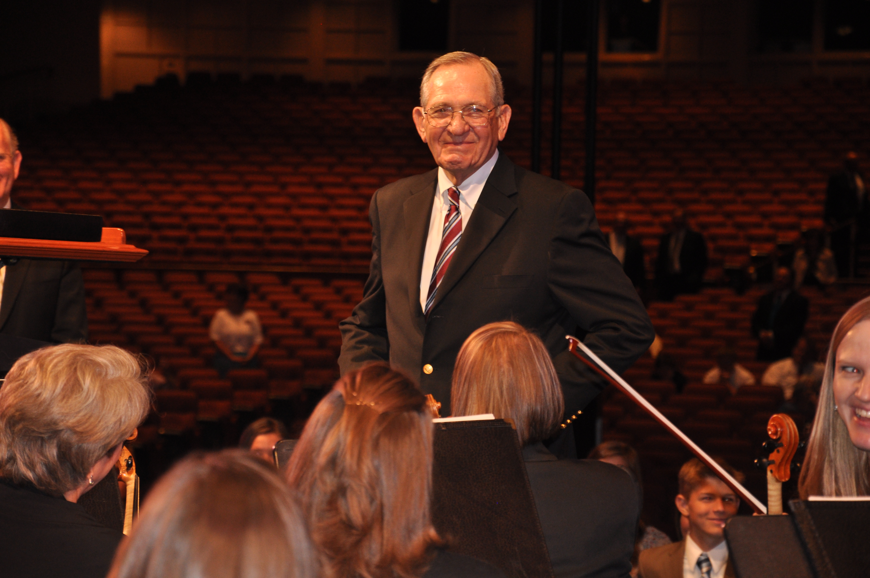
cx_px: 435
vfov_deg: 8.7
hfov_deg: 13.1
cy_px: 289
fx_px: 3802
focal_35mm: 158
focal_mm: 105
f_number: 5.6
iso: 500
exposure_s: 1/60
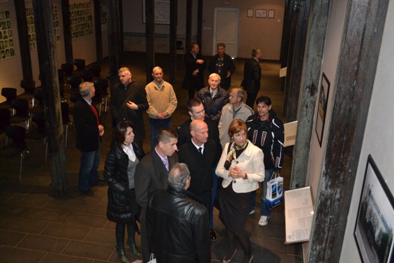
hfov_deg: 51.9
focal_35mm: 37
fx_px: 405
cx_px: 197
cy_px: 129
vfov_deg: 35.9
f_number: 4
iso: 3200
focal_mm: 24
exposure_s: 1/60
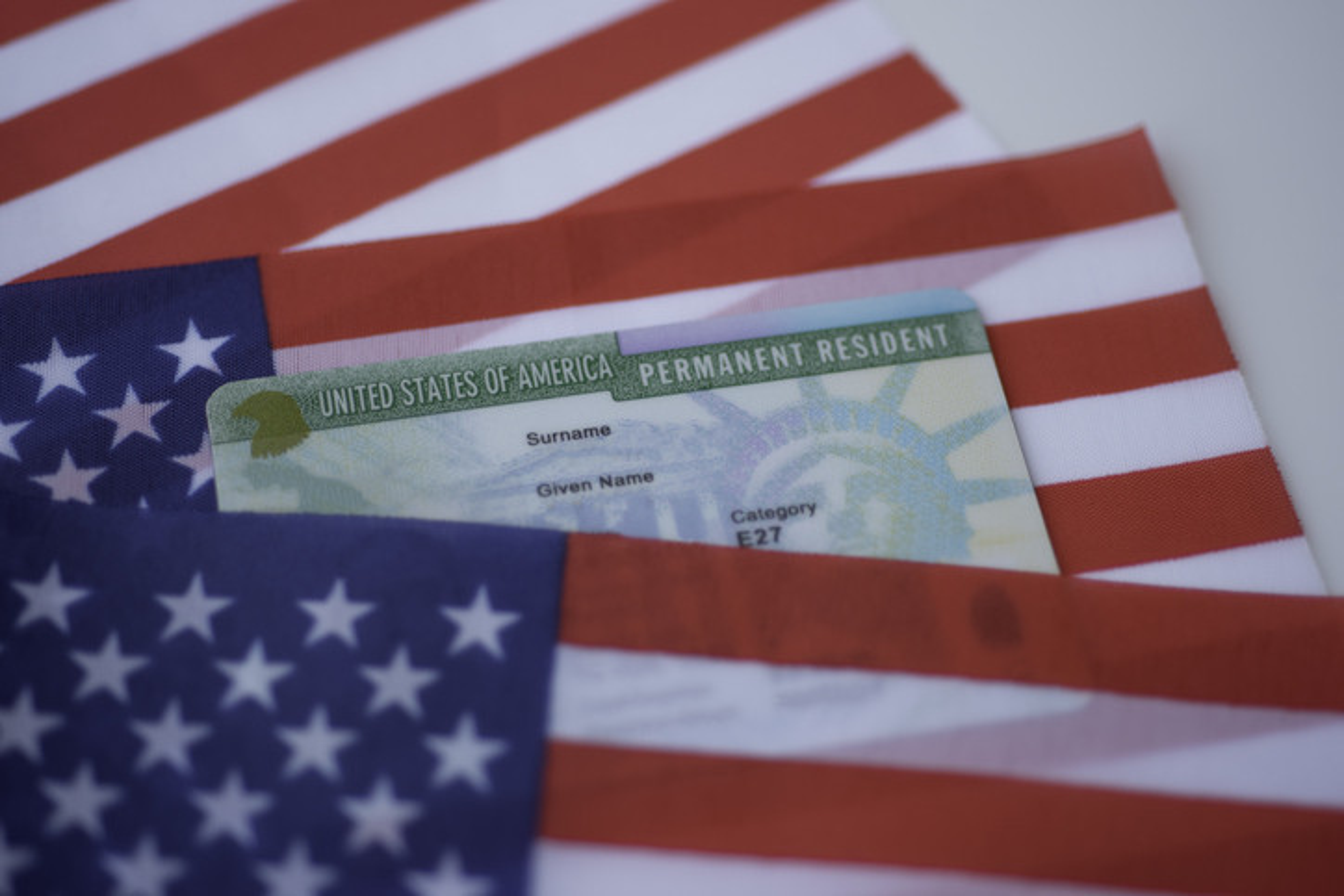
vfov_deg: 22.6
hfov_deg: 33.4
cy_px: 448
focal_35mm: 60
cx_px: 672
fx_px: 2240
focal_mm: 60
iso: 100
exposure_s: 1/320
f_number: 3.2
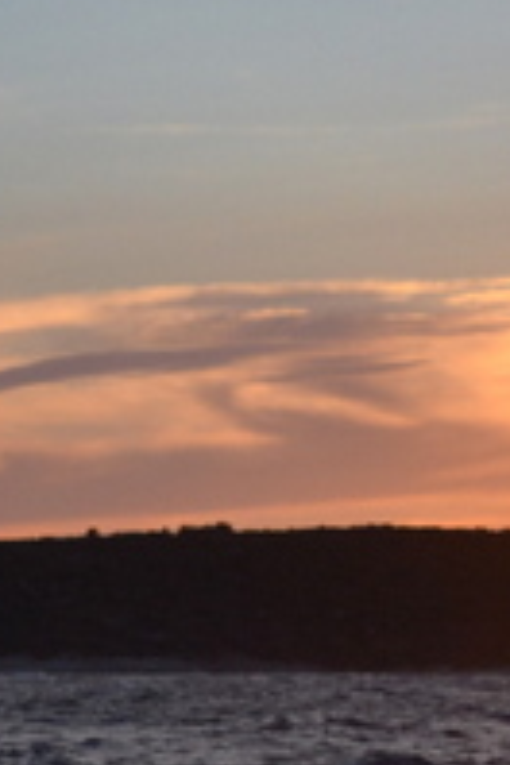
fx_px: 3867
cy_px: 722
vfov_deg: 11.2
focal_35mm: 182
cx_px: -305
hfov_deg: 7.4
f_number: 5
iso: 400
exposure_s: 1/1250
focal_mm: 30
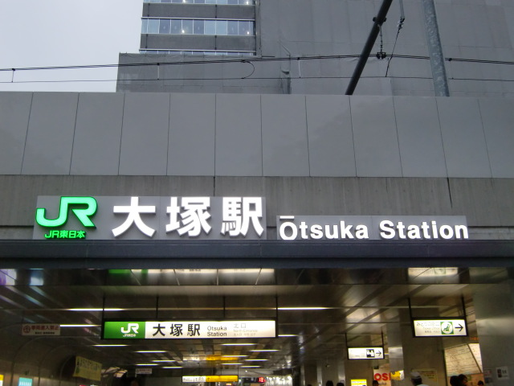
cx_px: 257
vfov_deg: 36.8
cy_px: 193
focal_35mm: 39
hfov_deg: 47.9
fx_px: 579
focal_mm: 6.9
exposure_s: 1/60
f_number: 3
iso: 320
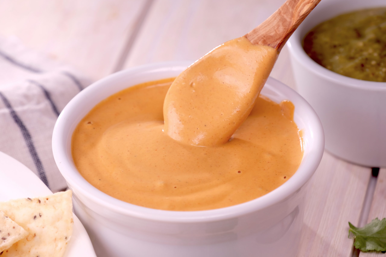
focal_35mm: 148
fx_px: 1587
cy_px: 128
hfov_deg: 13.9
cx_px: 193
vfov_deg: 9.3
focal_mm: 98.6
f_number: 7.1
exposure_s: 1/160
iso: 200
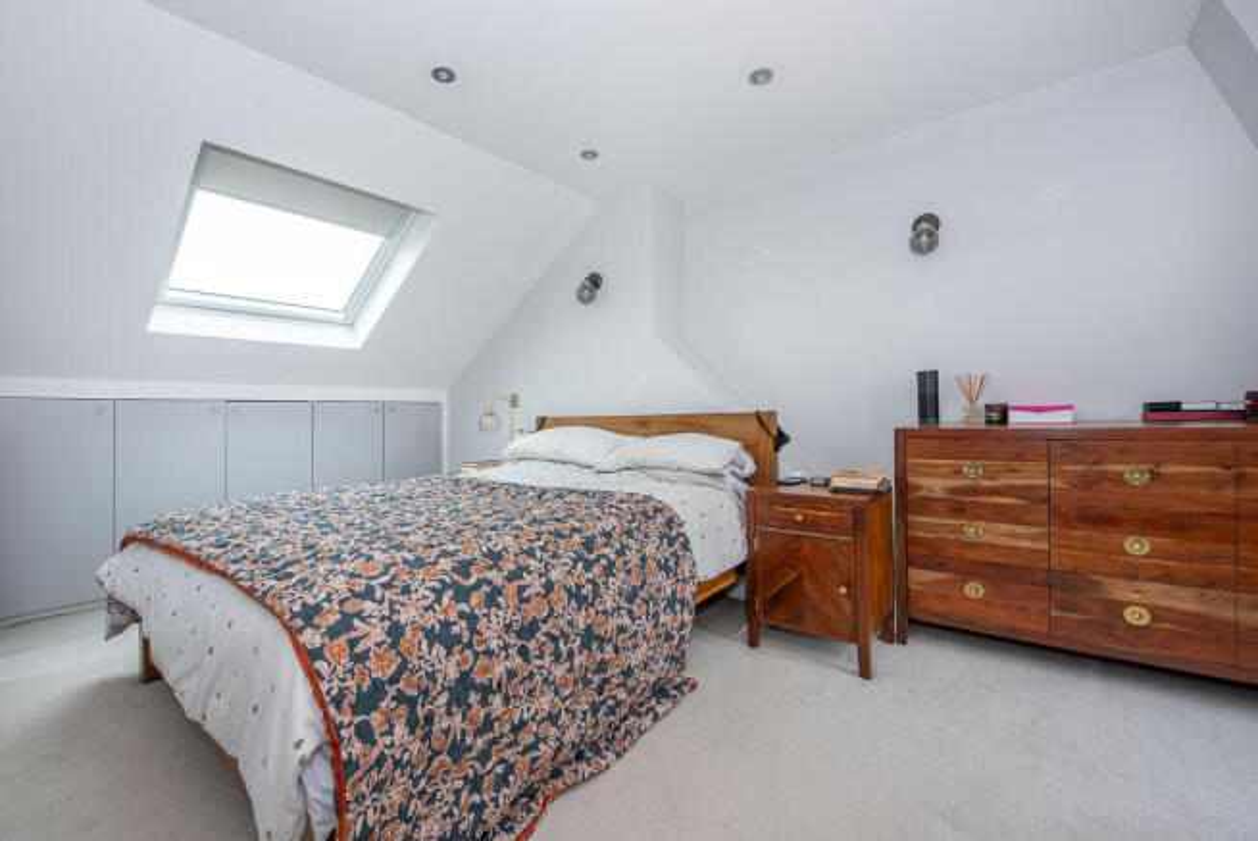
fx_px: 490
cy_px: 420
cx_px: 629
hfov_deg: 104.2
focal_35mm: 14
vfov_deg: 81.3
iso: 400
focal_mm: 14
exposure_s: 1/8
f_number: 6.3
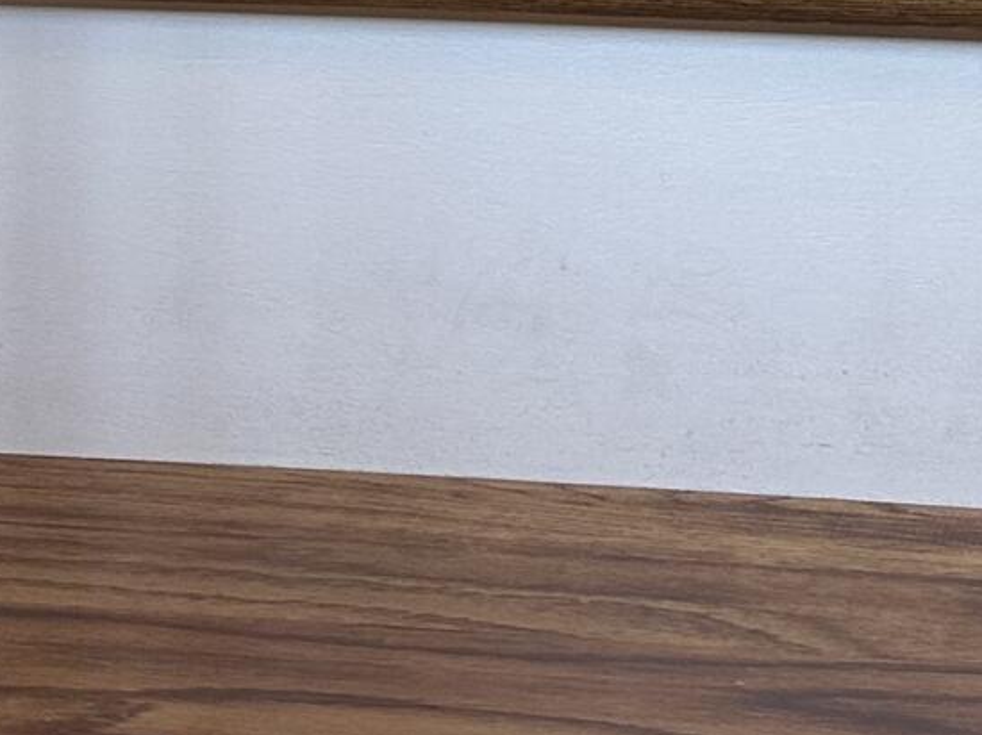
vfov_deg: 10.2
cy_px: -844
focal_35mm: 131
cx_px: 723
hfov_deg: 15.0
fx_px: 3715
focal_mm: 6.86
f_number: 1.78
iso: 160
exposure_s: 1/120
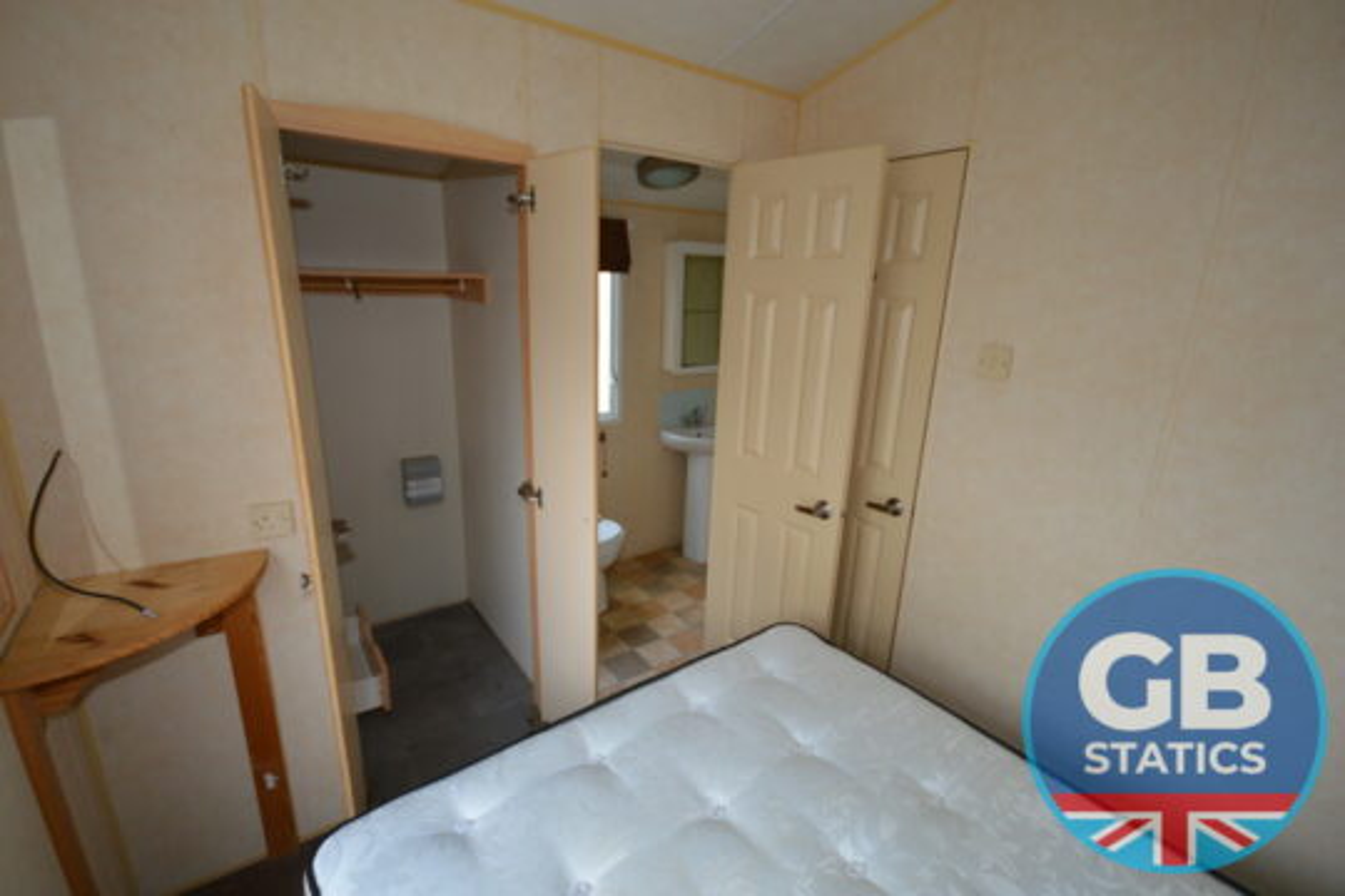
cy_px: 448
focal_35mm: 15
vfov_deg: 77.3
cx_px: 672
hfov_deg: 100.4
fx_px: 560
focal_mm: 10
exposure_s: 1/60
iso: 560
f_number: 4
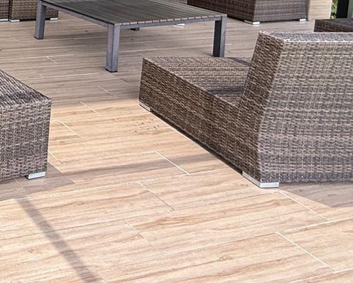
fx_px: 460
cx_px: -128
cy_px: -64
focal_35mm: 44
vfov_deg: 29.1
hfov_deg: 30.7
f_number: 2.2
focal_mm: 2.22
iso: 50
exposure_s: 1/226
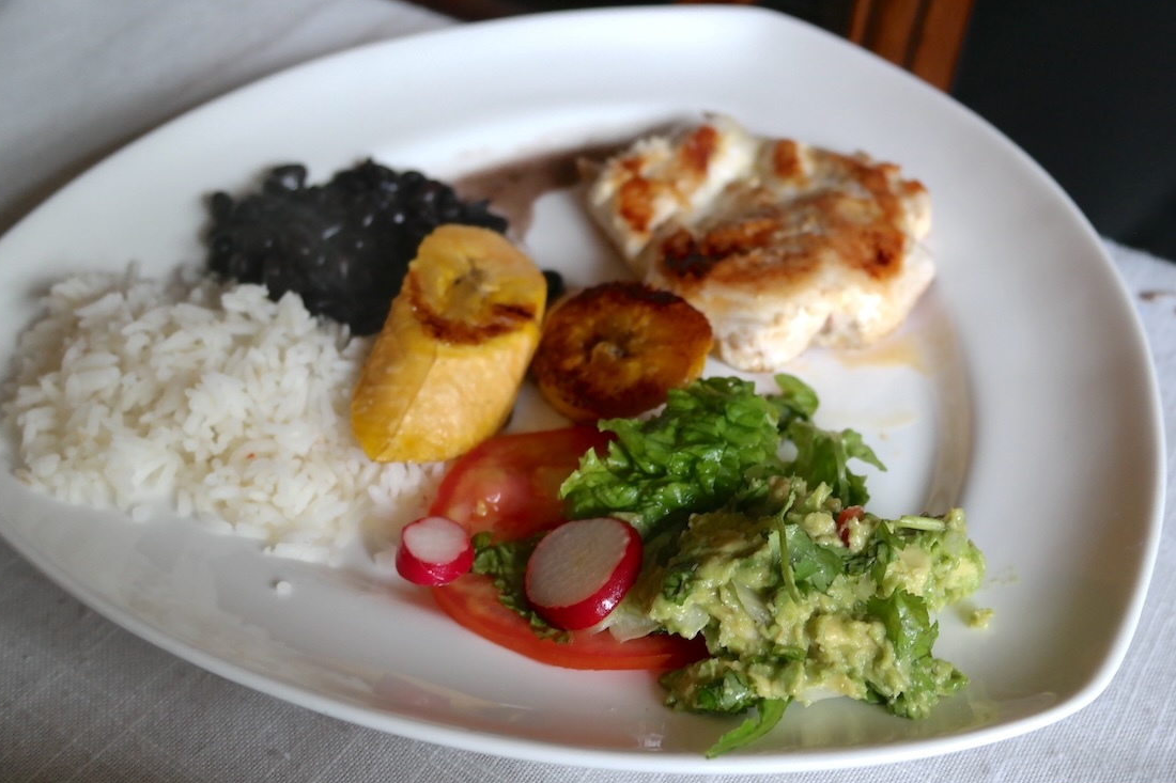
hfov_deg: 53.1
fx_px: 1176
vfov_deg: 36.9
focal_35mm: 36
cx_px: 560
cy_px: 383
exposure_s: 1/40
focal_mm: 22
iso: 800
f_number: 3.5
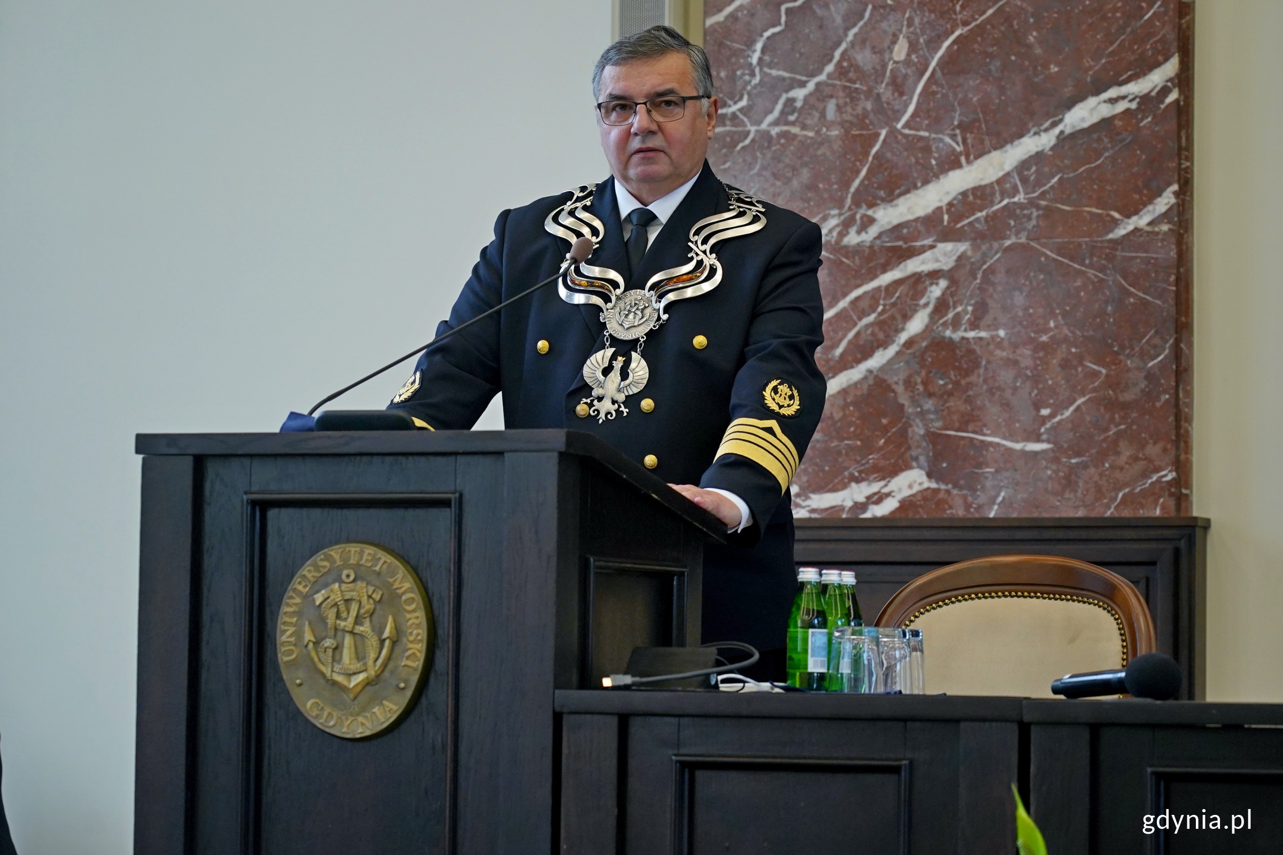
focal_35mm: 105
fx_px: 3742
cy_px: 428
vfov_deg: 13.0
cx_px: 642
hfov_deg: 19.5
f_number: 4.5
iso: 1600
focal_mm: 105
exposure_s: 1/160
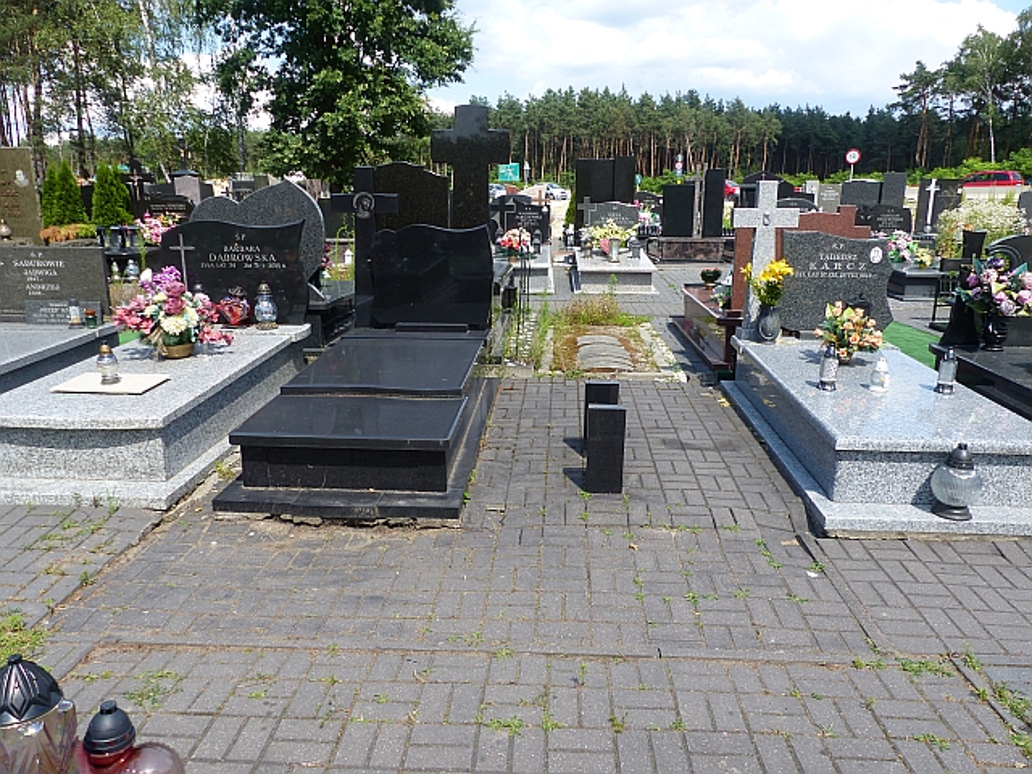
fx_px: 745
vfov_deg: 54.9
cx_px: 516
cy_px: 387
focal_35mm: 25
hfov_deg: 69.4
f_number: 4
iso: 100
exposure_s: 1/500
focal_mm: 4.5
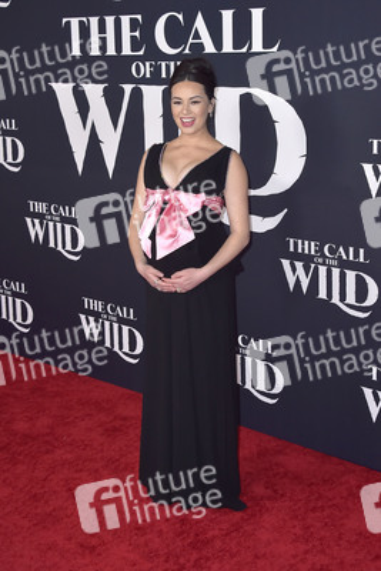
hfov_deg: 26.0
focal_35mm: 52
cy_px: 286
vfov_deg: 38.2
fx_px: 825
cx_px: 190
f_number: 7.1
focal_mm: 52
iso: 400
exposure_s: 1/250
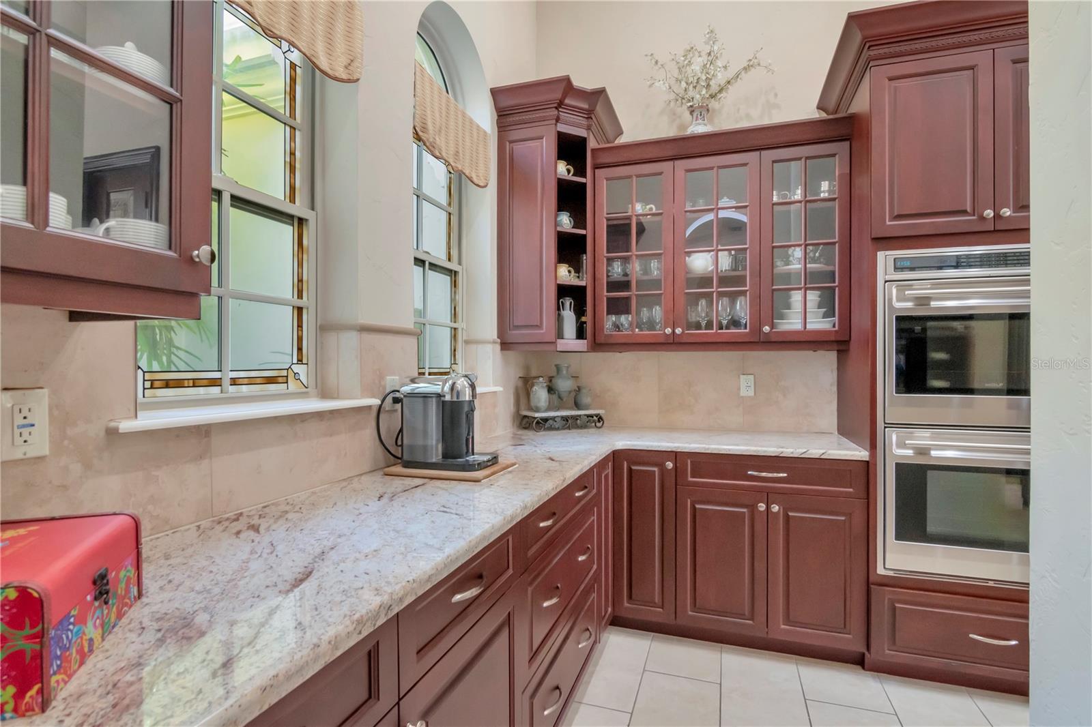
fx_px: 500
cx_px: 546
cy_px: 364
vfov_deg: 72.0
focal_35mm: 16
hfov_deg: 95.0
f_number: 10
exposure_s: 1/15
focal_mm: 11
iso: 1250
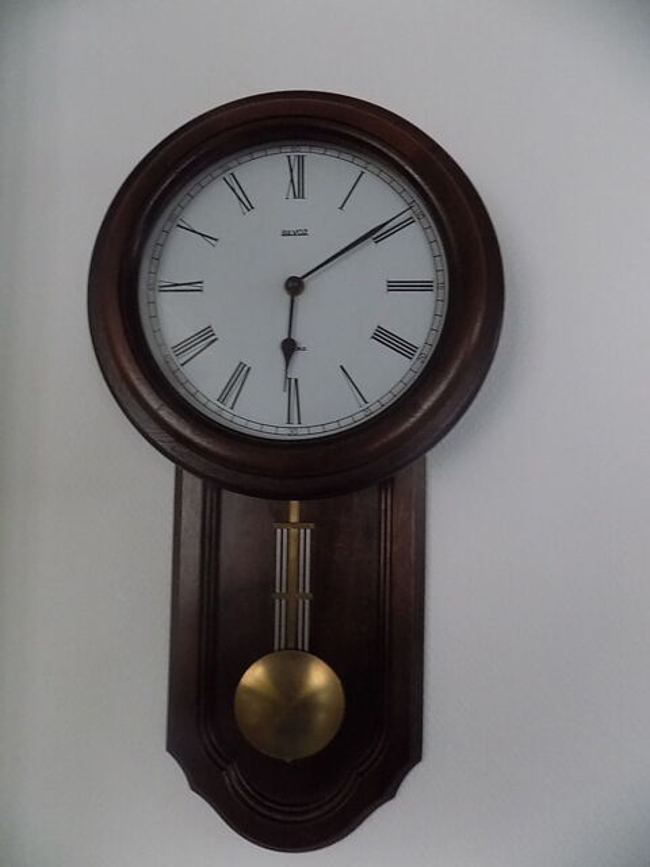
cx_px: 325
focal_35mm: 23
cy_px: 434
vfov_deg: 73.9
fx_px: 576
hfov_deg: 58.9
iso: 400
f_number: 3.1
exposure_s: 1/8
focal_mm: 4
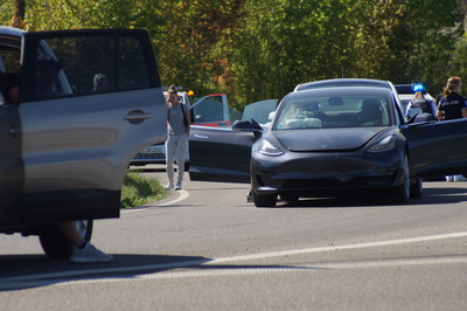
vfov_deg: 6.8
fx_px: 2625
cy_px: 156
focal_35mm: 202
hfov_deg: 10.2
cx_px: 234
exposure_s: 1/250
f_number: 5.6
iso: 100
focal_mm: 135
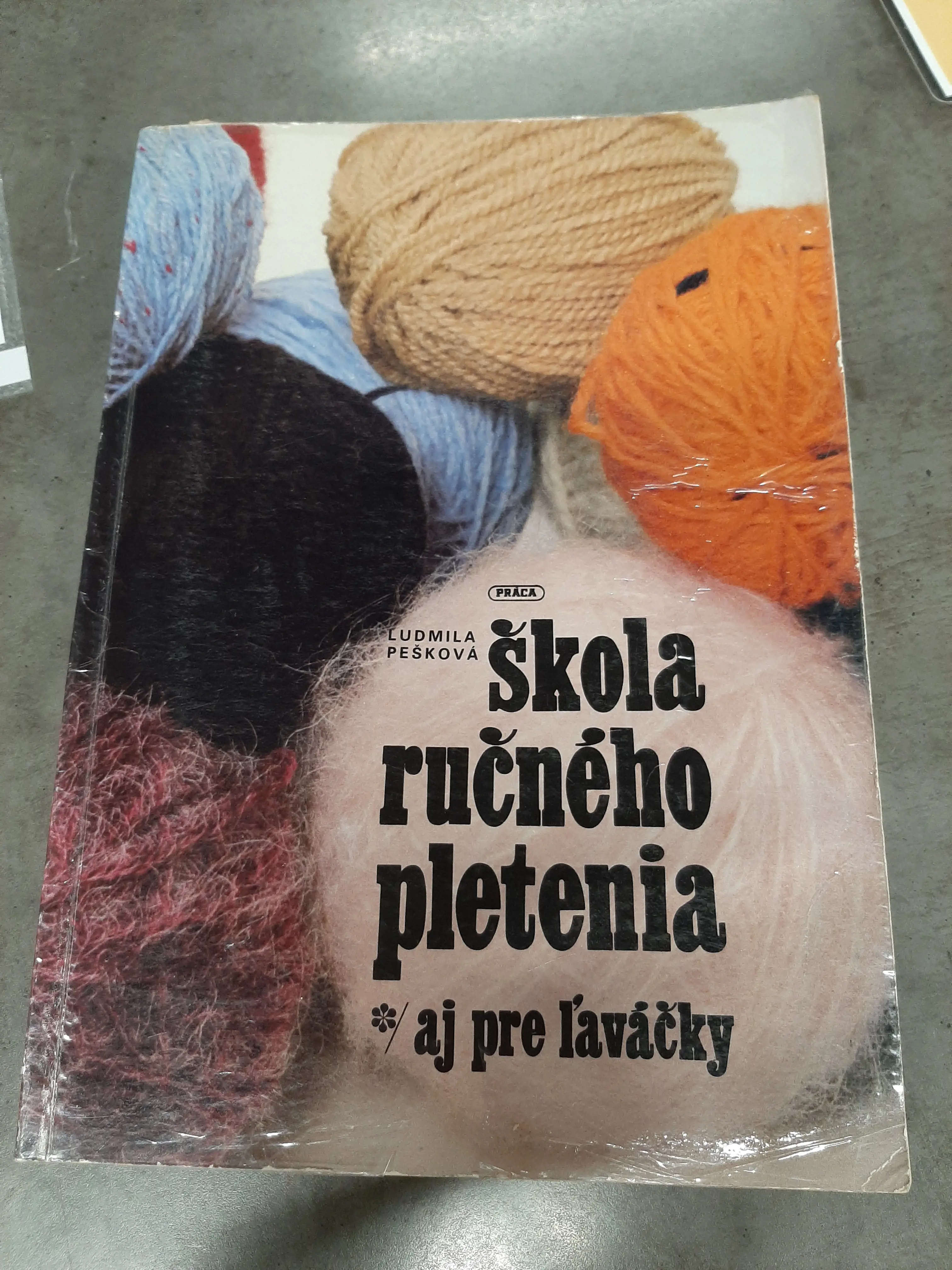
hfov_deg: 53.1
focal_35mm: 26
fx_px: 953
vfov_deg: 67.3
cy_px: 635
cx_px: 476
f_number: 1.7
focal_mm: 3.93
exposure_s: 1/50
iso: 125
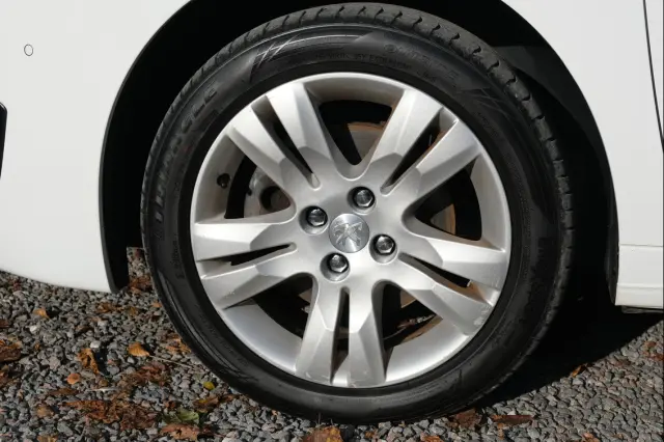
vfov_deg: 25.0
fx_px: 995
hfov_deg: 36.9
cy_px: 221
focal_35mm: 54
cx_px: 332
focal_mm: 35.8
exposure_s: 1/1300
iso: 320
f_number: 6.4
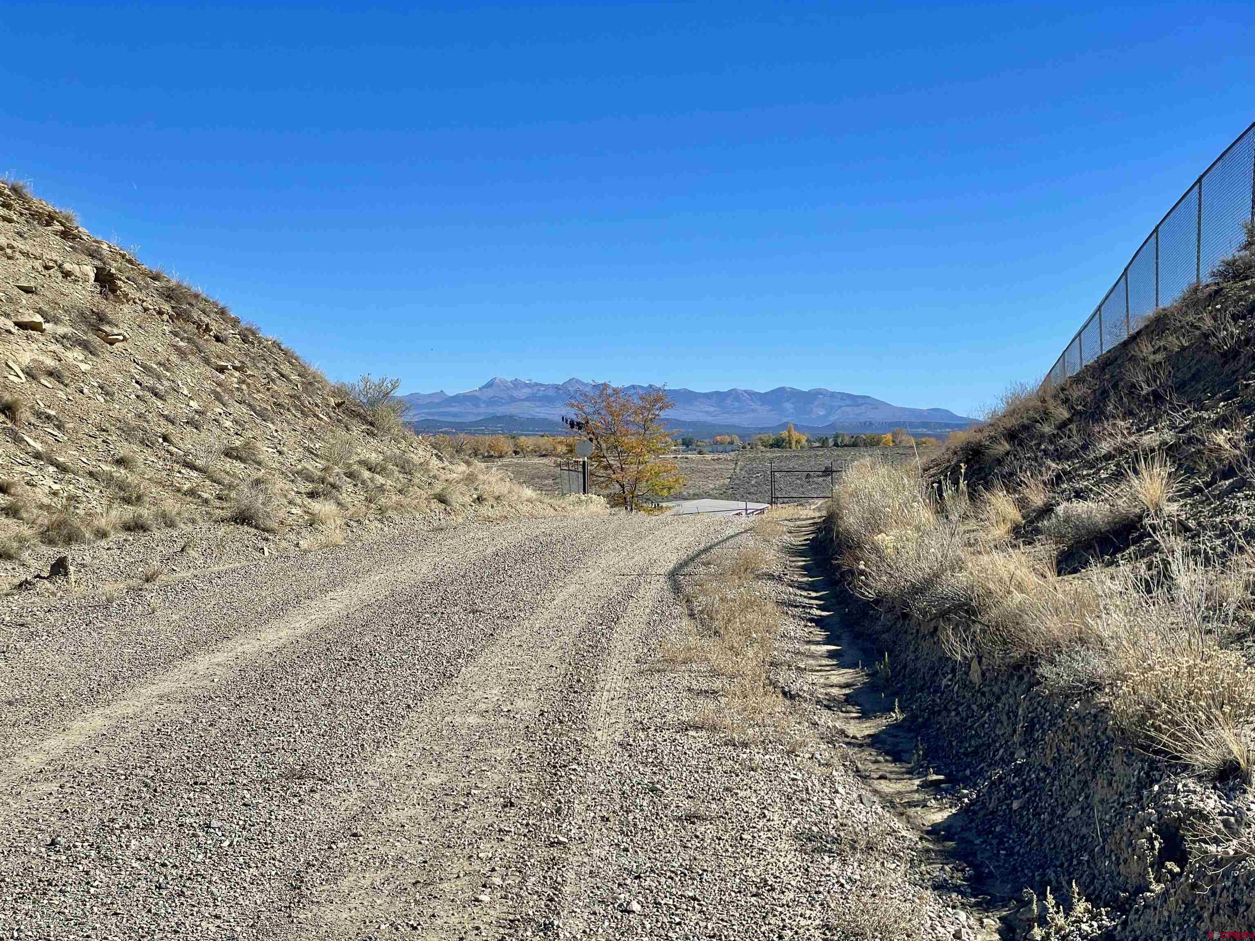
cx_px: 628
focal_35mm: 52
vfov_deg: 28.0
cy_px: 470
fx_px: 1885
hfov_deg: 36.8
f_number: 2
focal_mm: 6
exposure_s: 1/1776
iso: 25
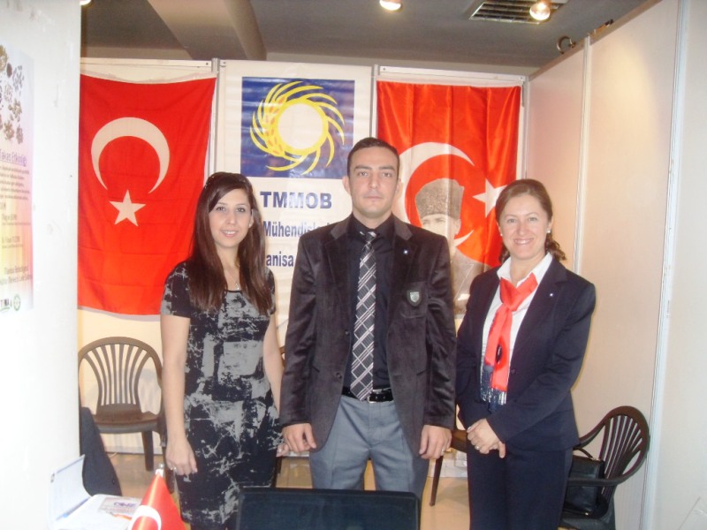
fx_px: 694
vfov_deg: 41.8
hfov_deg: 54.0
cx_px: 354
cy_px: 265
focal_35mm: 34
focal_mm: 6.3
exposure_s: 1/45
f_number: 2.8
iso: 200
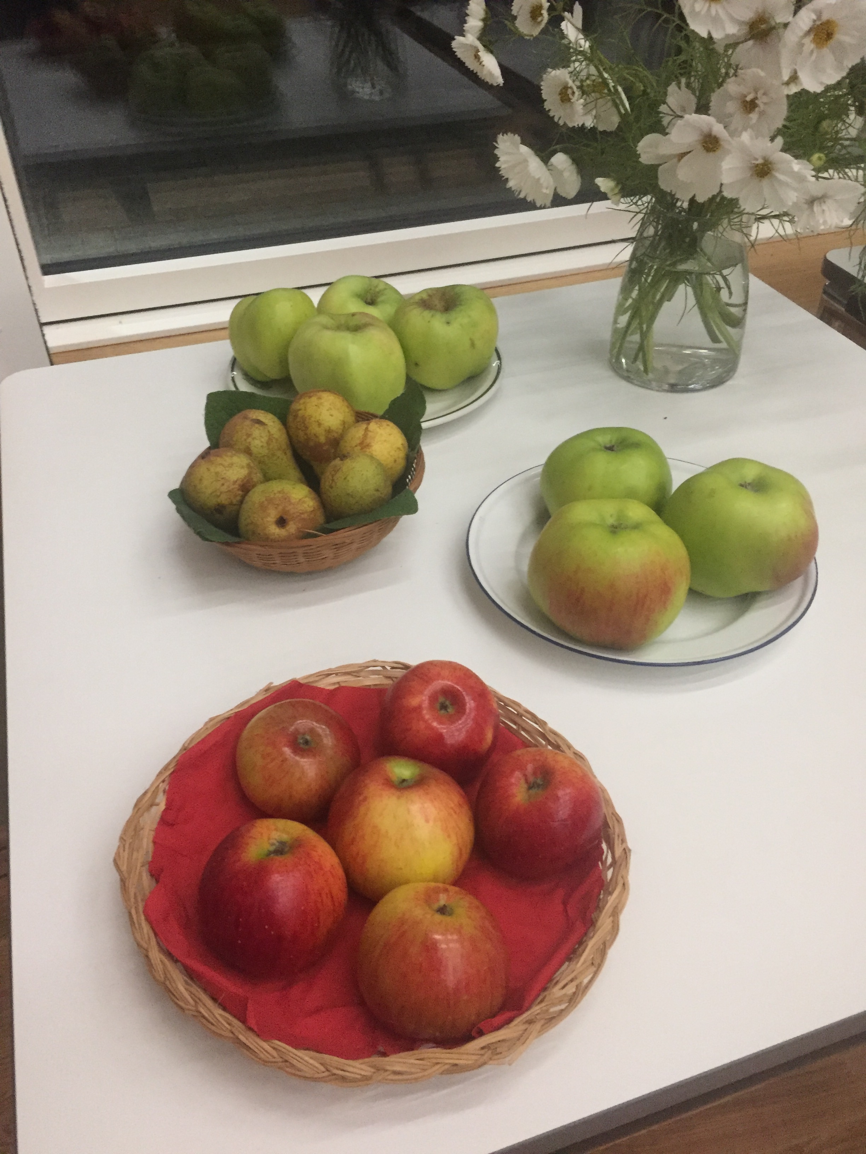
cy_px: 577
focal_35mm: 29
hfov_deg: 48.2
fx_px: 967
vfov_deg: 61.7
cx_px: 433
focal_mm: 4.15
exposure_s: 1/17
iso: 320
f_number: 2.2
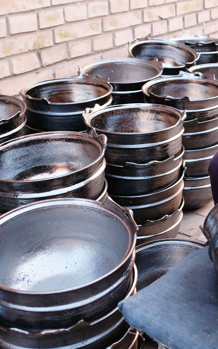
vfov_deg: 34.8
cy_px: 122
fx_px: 551
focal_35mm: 58
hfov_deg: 20.8
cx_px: 262
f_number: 4
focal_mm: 18
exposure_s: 1/50
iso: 800
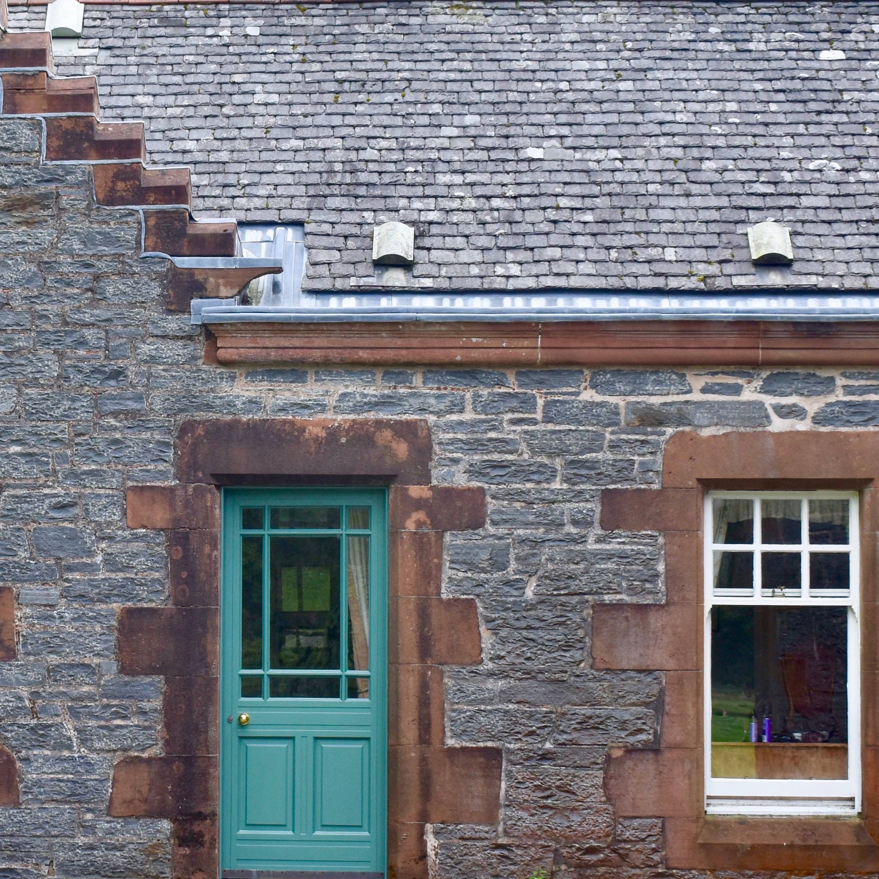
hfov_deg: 17.4
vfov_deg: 17.6
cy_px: 491
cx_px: 163
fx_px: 2844
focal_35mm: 99
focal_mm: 32
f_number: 8
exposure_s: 1/250
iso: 200
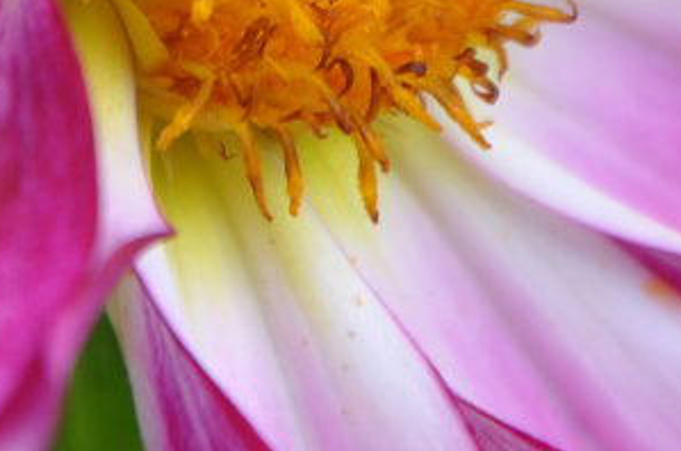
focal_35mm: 844
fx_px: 15926
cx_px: 549
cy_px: -434
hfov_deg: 2.4
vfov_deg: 1.6
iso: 200
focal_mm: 105
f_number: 5.6
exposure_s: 1/200
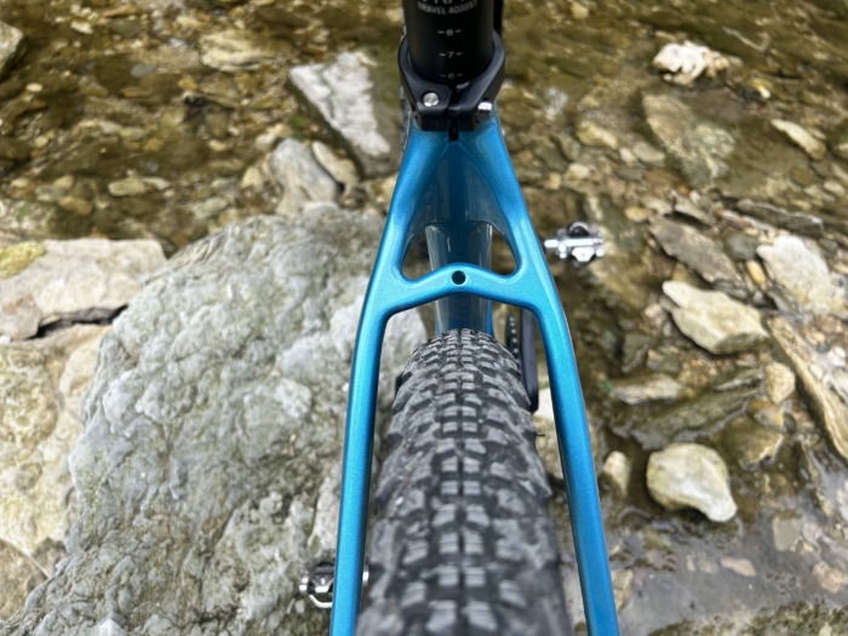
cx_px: 424
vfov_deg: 53.1
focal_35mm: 26
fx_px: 637
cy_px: 318
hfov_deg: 67.3
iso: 50
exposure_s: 1/924
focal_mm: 5.7
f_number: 1.5
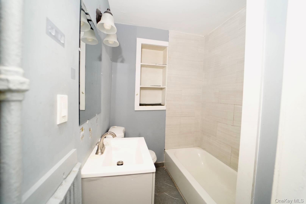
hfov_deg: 104.2
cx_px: 153
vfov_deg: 81.3
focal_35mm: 14
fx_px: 119
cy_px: 102
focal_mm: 14
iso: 2000
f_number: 2.8
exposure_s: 1/160
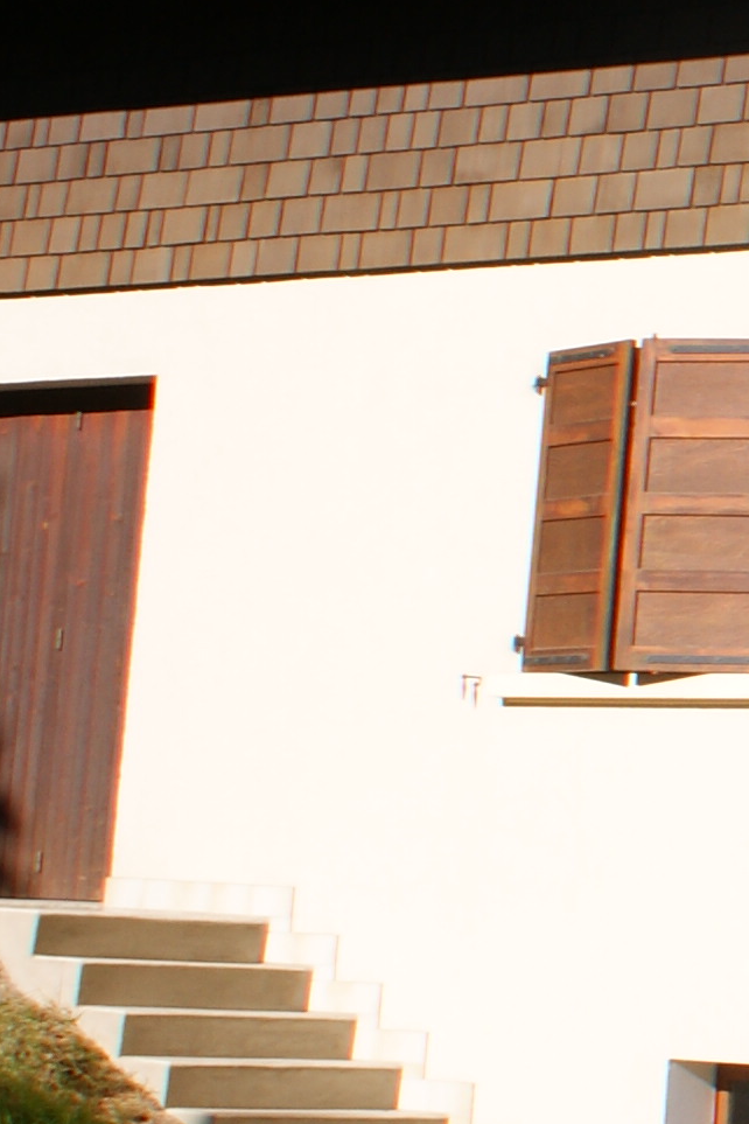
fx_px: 4462
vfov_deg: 14.3
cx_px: 2616
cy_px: 483
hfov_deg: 7.7
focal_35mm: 143
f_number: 10
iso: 100
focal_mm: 20
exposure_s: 1/125
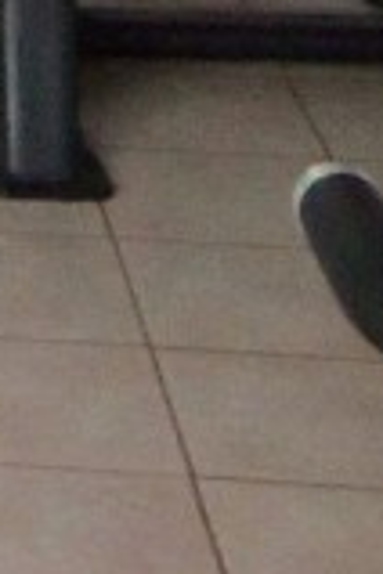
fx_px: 2984
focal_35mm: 187
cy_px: -664
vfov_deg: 10.0
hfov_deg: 6.6
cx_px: -835
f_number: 3.9
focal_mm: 5.1
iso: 320
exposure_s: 1/30
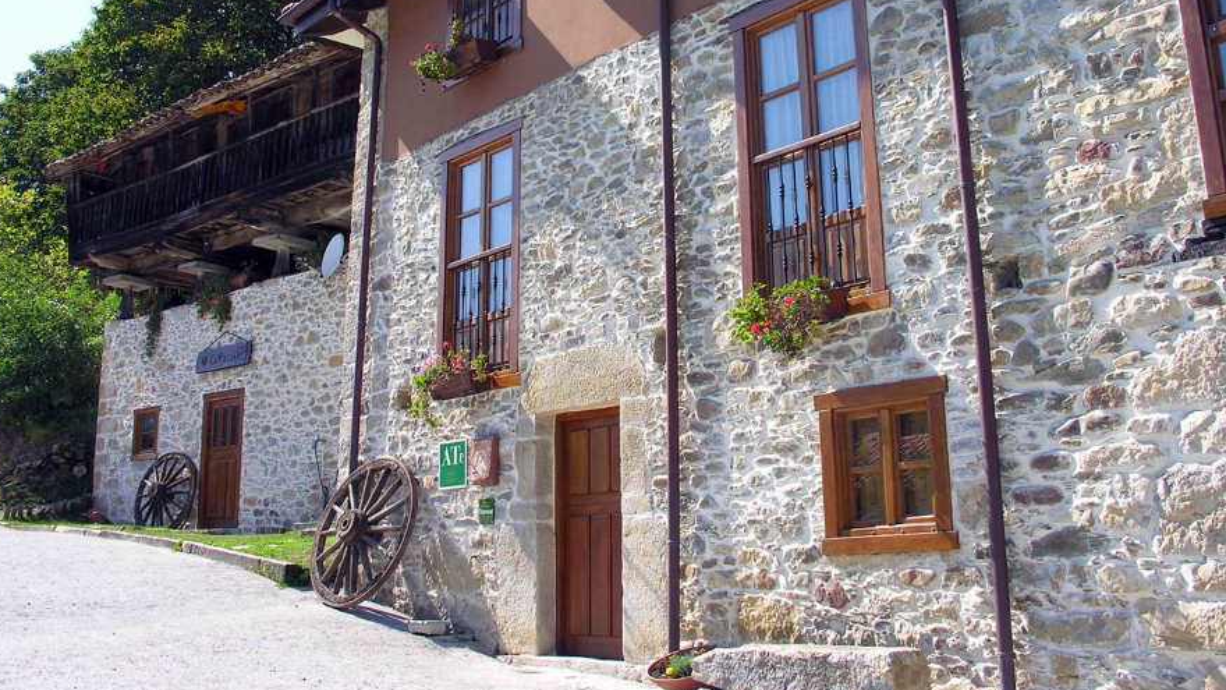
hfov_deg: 51.6
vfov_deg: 30.2
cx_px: 606
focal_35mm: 39
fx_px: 1268
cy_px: 233
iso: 50
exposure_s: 1/153
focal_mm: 8.9
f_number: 5
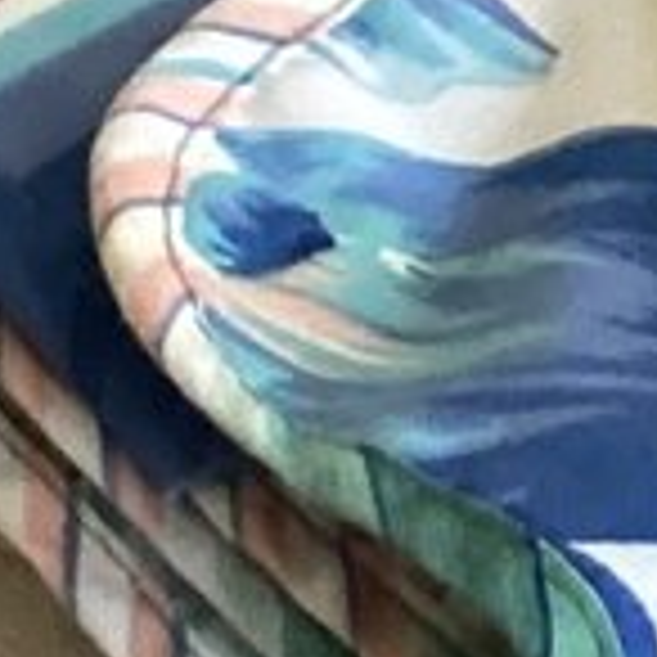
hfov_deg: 6.1
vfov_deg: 6.2
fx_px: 6098
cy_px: 88
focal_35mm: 284
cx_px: 853
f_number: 2.4
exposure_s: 1/50
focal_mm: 3.3
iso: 320
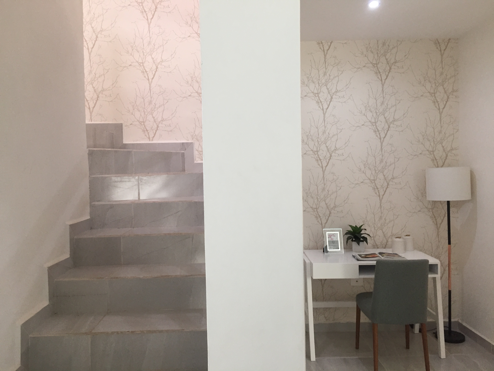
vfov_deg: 48.2
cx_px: 247
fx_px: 414
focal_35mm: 29
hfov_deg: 61.7
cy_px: 186
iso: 50
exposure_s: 1/30
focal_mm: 4.15
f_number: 2.2
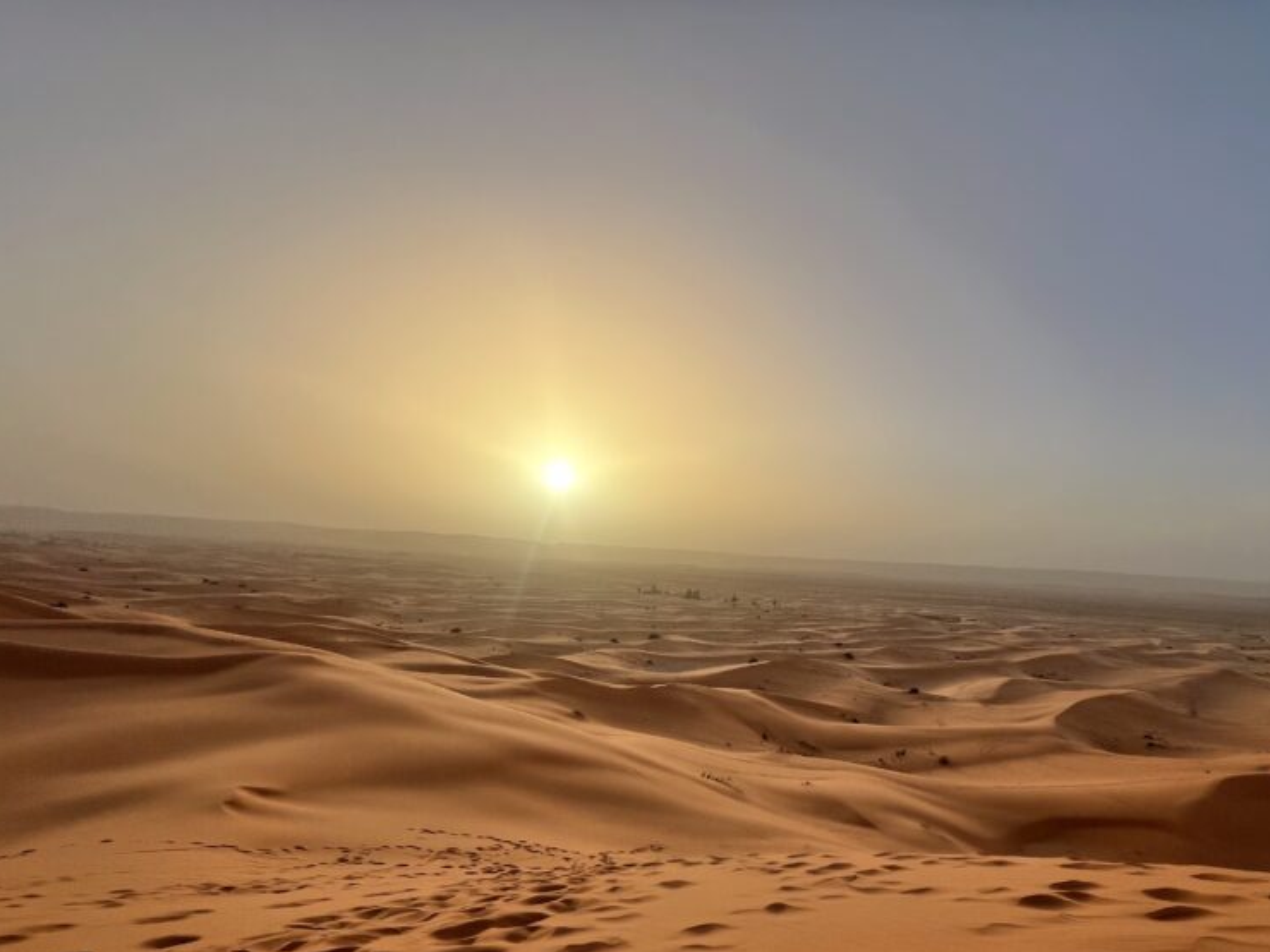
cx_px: 733
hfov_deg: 87.1
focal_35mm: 18
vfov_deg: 69.0
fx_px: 660
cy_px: 657
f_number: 1.8
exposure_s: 1/1783
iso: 32
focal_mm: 1.57
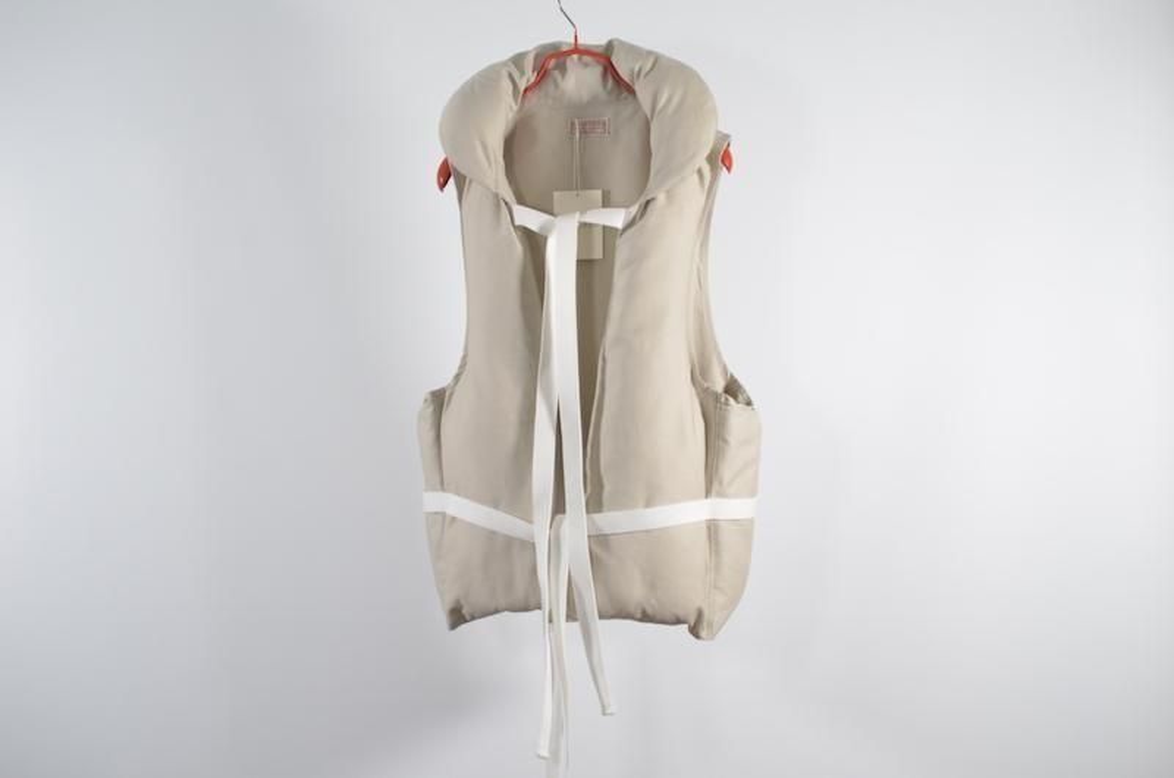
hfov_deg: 33.5
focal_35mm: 60
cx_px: 587
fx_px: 1953
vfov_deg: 22.5
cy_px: 389
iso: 800
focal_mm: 40
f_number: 5
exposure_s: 1/100
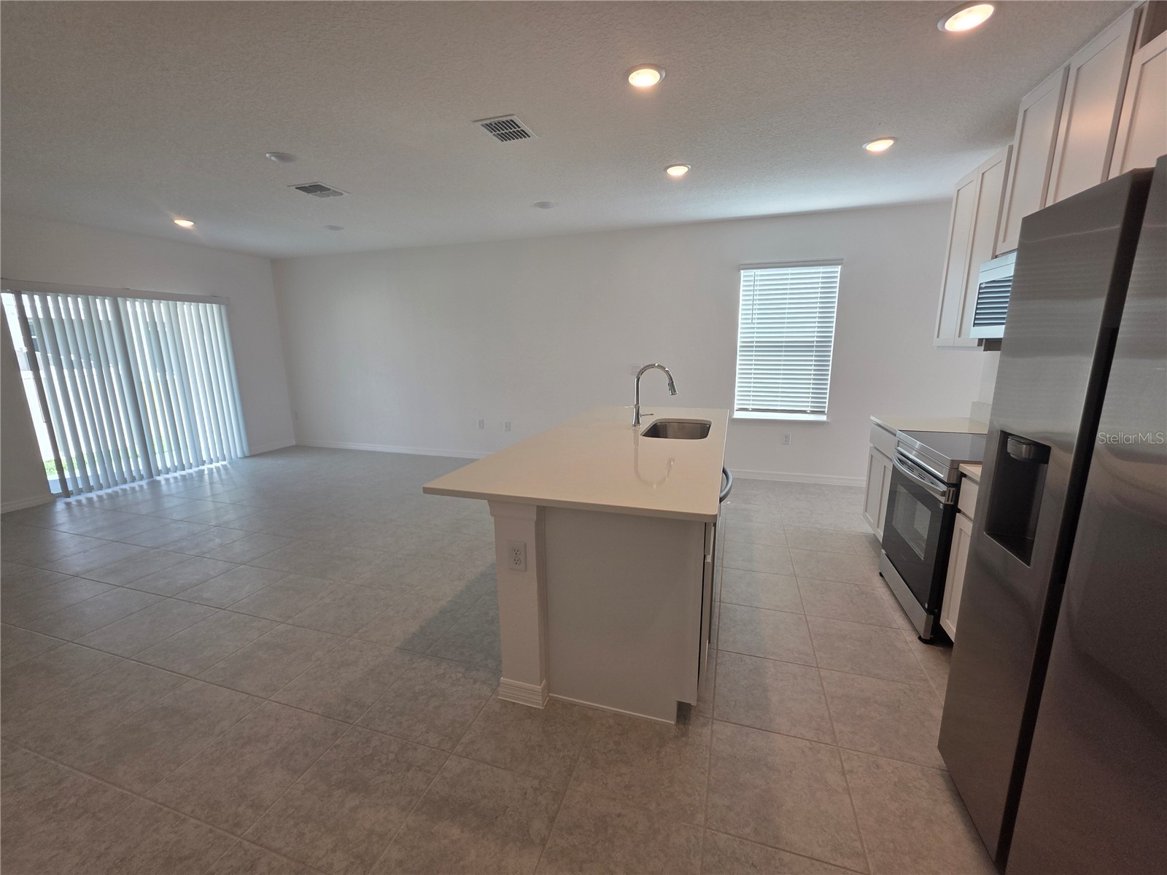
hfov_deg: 106.2
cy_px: 438
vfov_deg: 89.9
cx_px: 584
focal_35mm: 13
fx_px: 438
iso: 50
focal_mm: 2.2
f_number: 1.9
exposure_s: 1/120
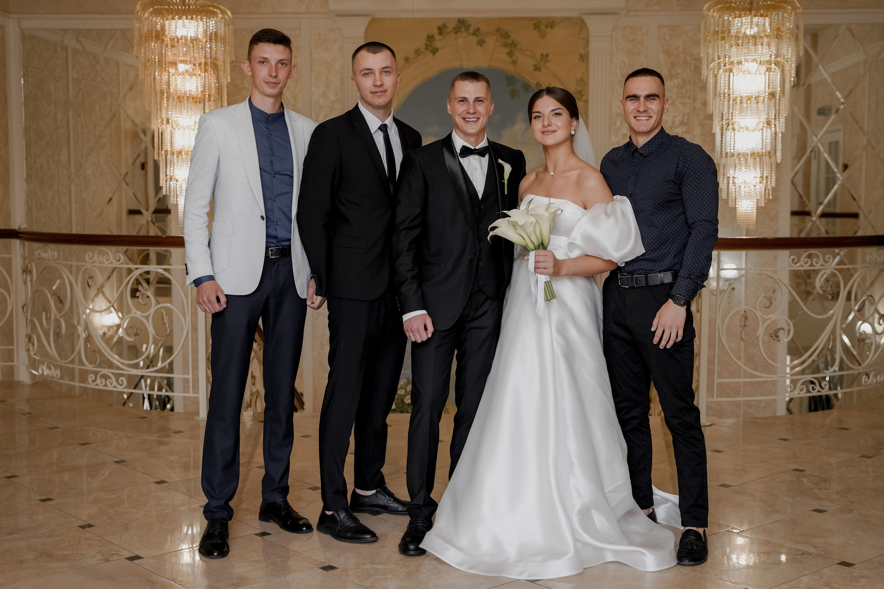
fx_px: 1056
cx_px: 442
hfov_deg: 45.4
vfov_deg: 31.2
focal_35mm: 43
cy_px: 294
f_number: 2.8
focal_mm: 43
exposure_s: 1/640
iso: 800
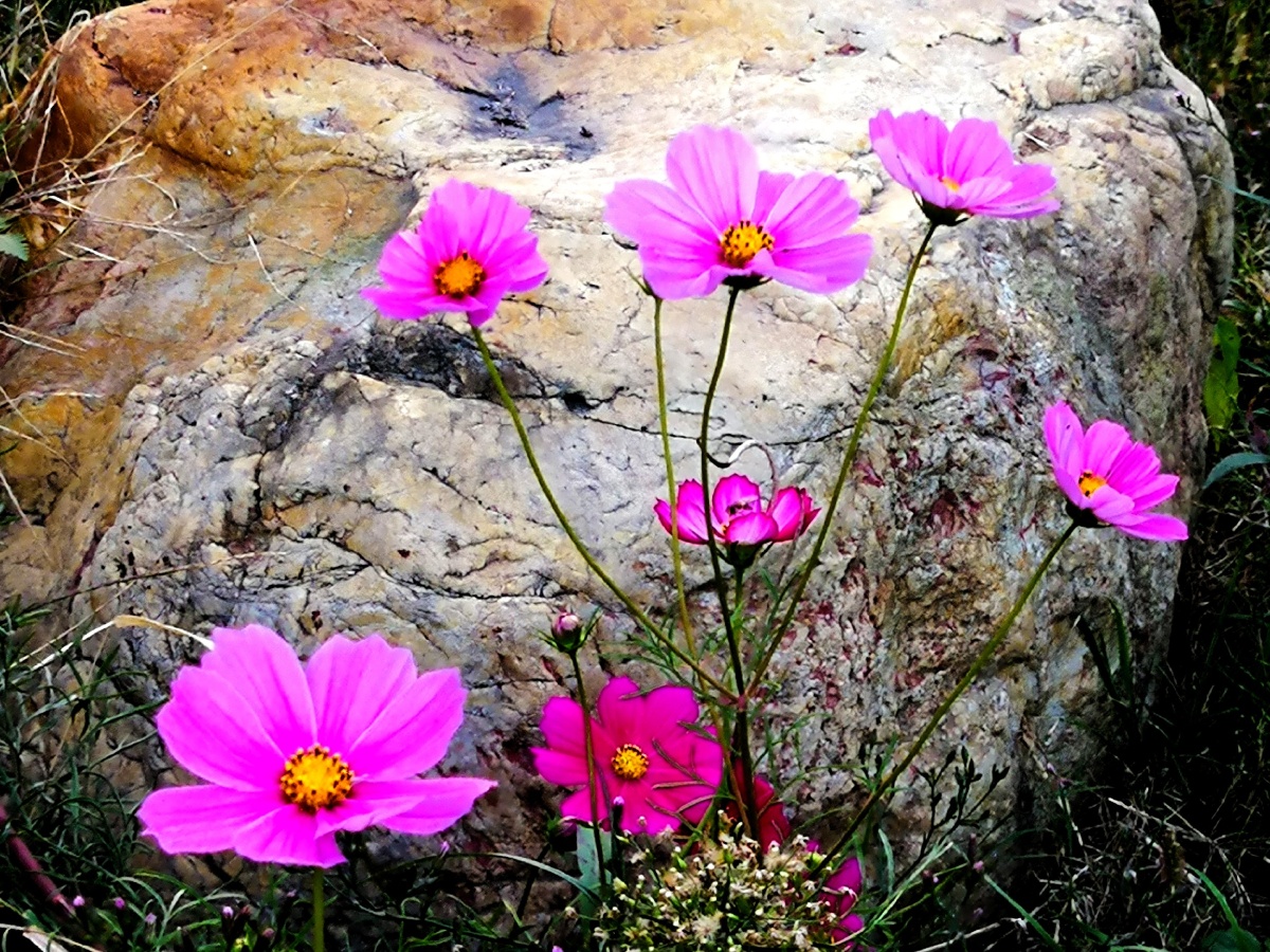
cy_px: 476
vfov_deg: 14.1
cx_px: 635
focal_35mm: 105
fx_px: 3852
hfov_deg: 18.7
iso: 80
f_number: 2.2
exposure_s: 1/100
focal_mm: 3.95
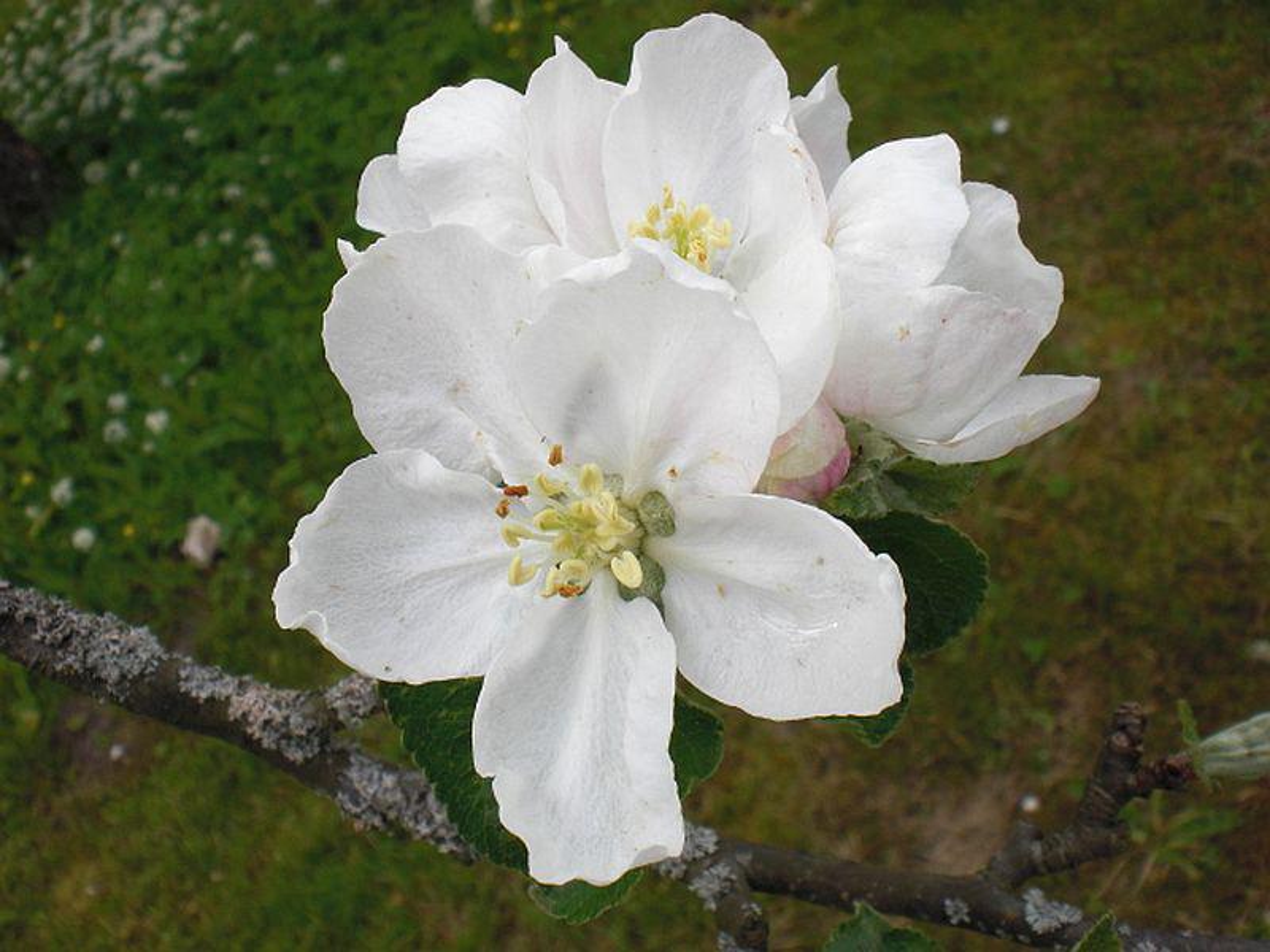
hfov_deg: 49.0
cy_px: 476
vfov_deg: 37.7
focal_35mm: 38
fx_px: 1394
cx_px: 635
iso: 64
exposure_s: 1/200
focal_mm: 6.3
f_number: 5.6
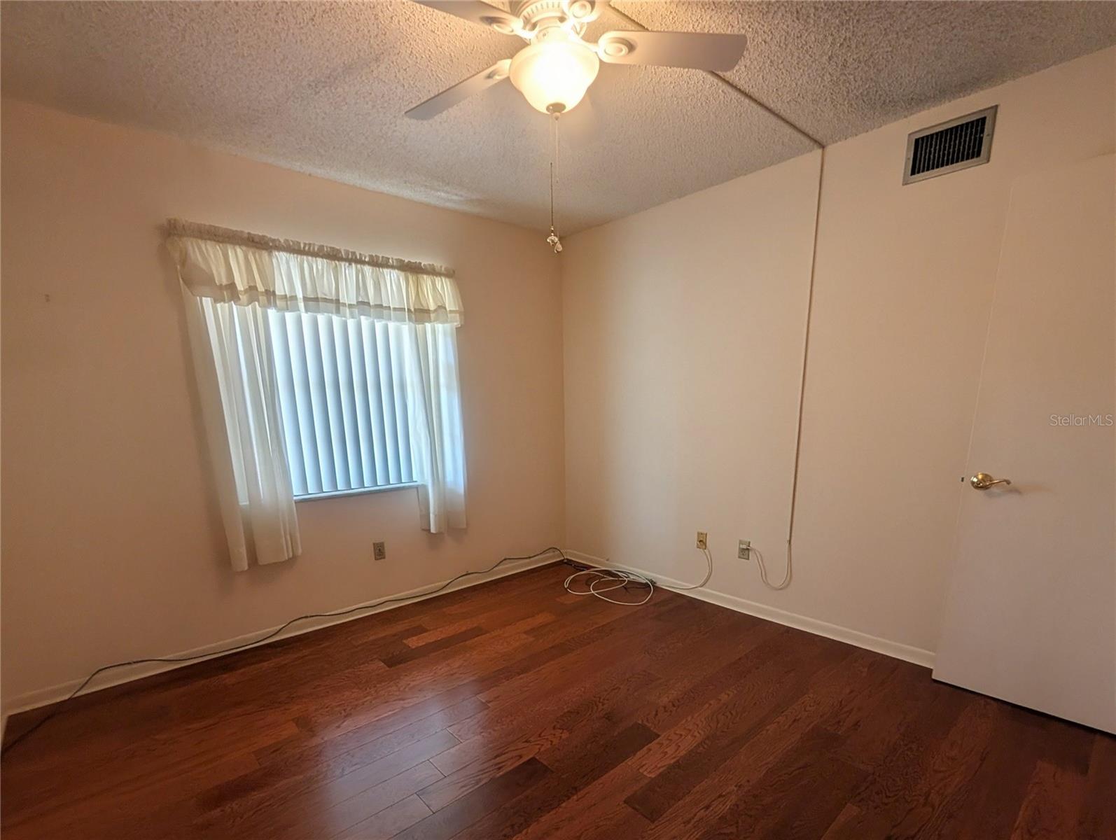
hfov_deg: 110.5
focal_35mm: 12
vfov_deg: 94.6
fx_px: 387
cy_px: 420
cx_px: 558
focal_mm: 2.02
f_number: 1.7
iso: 68
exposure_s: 1/60
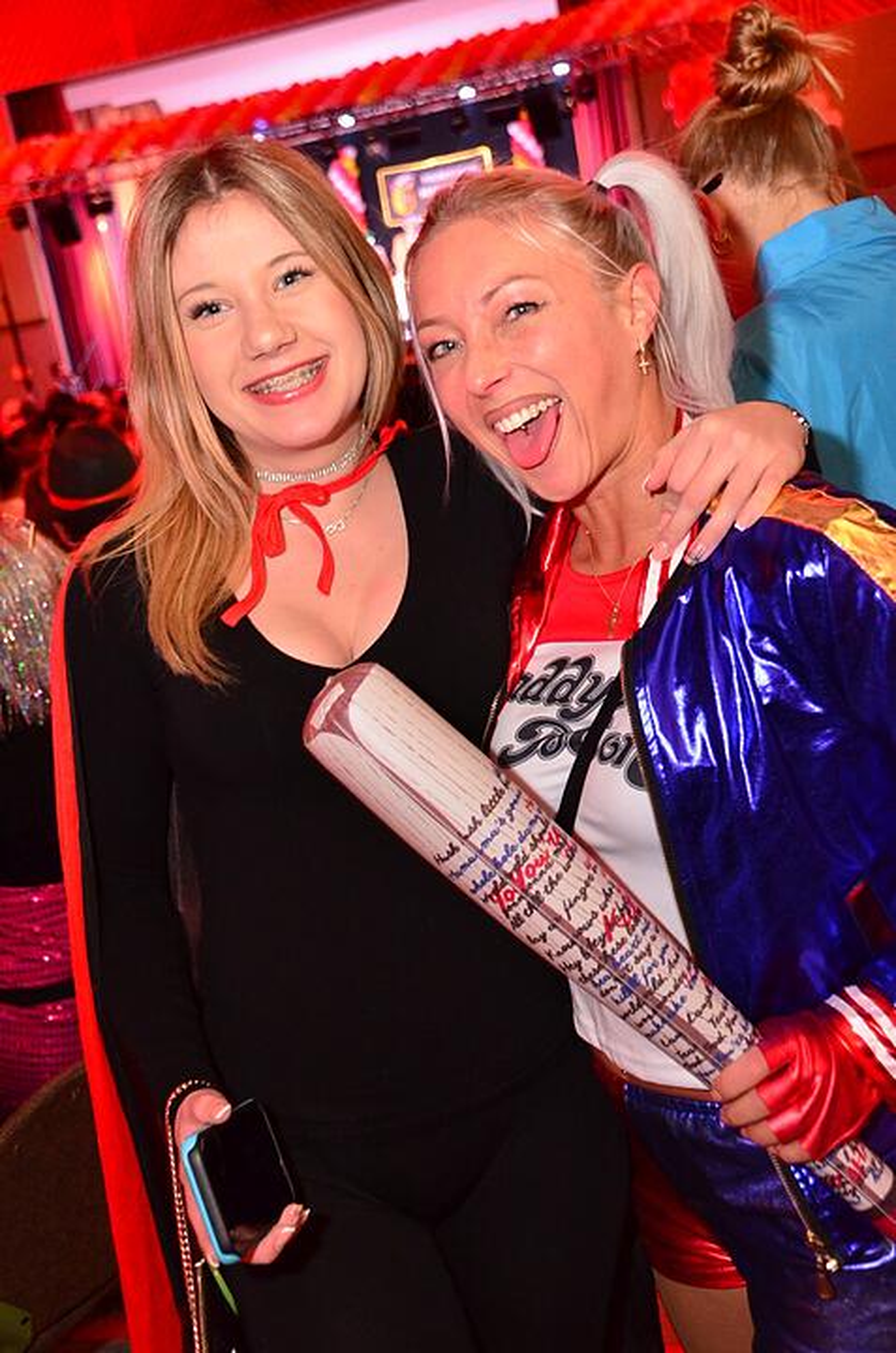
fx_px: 1687
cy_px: 676
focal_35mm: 45
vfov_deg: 43.7
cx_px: 448
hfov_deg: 29.7
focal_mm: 30
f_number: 5.6
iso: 3200
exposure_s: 1/15
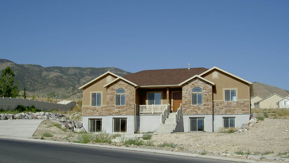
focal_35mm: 50
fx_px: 383
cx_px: 136
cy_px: 96
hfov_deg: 41.3
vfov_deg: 23.9
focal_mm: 8
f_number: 4.7
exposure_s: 1/714
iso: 100
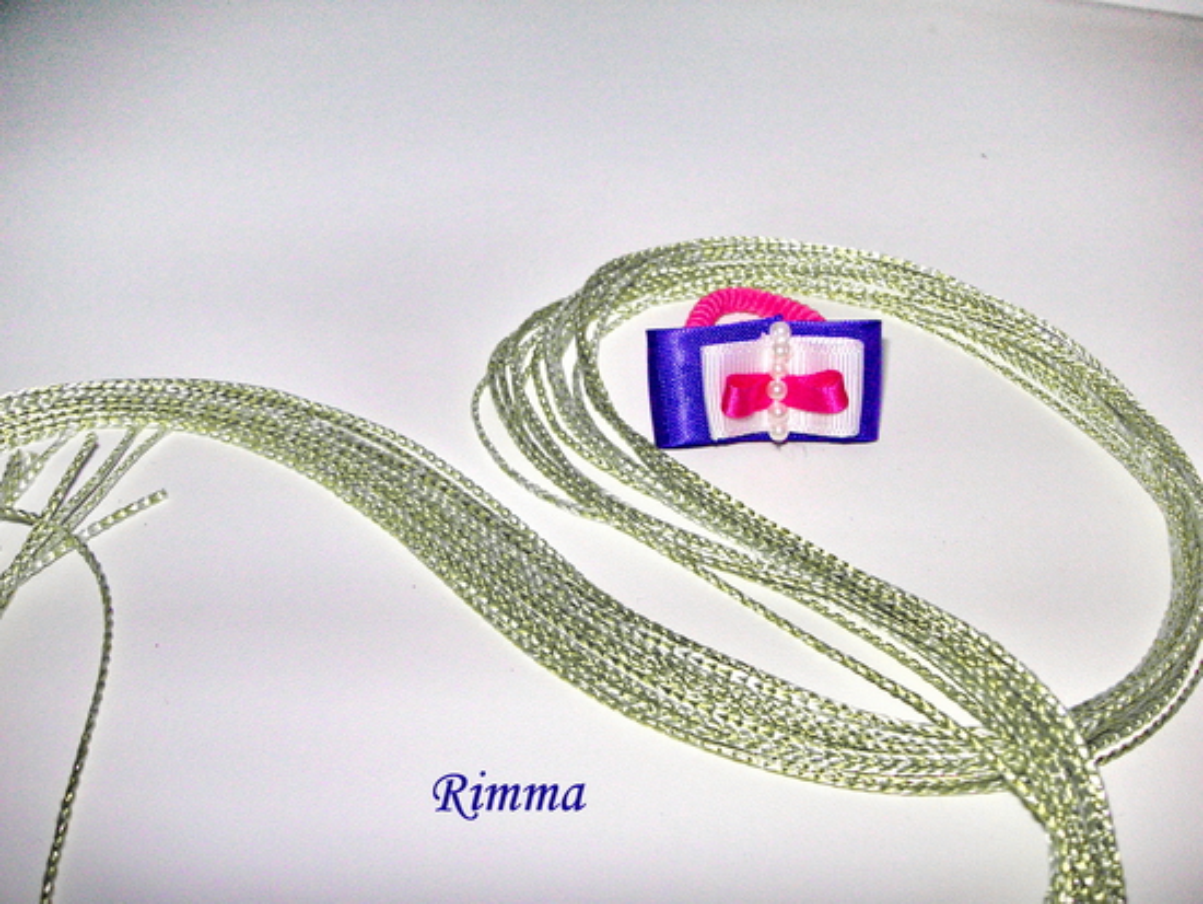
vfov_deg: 38.7
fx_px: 1286
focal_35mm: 37
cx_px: 602
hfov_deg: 50.1
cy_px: 452
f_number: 6.7
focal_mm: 6.1
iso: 160
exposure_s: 1/45
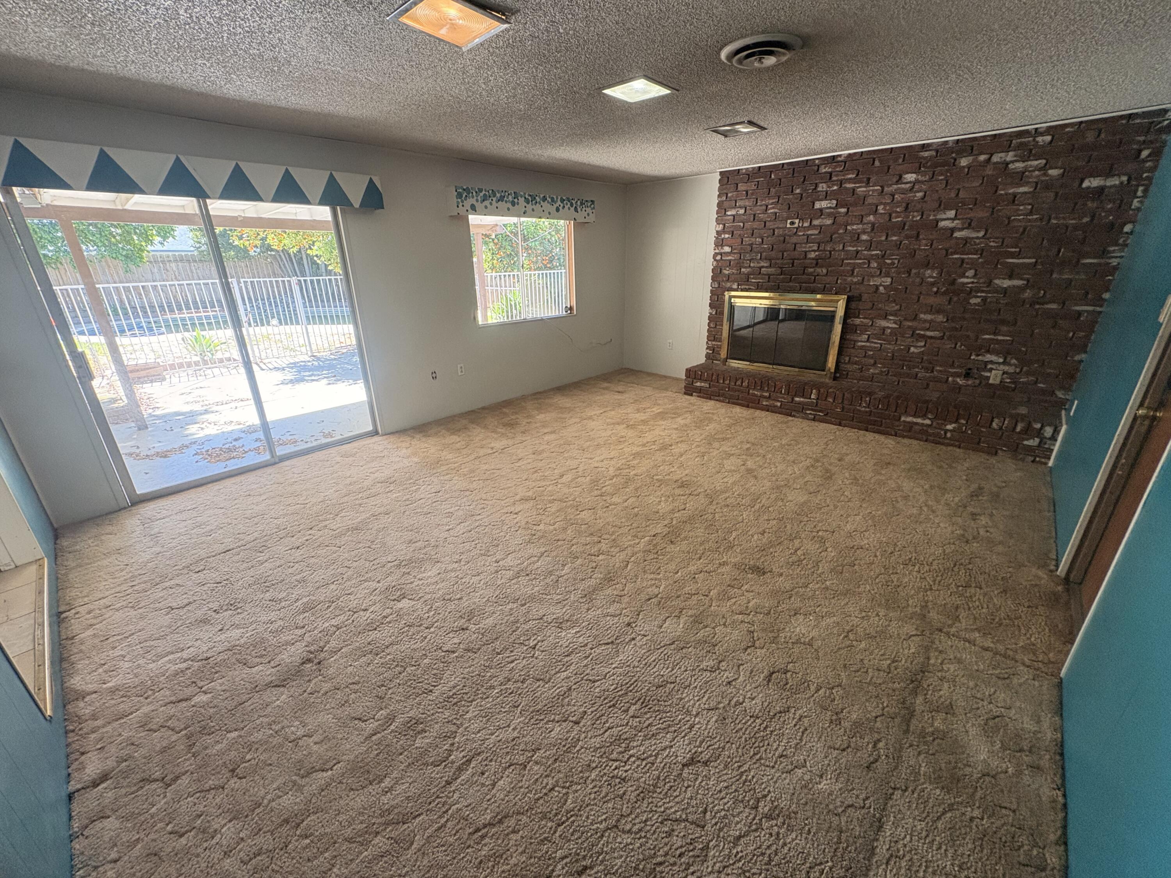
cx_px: 586
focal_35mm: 14
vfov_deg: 85.7
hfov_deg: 102.1
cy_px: 439
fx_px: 474
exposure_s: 1/120
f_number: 2.2
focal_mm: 2.22
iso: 320
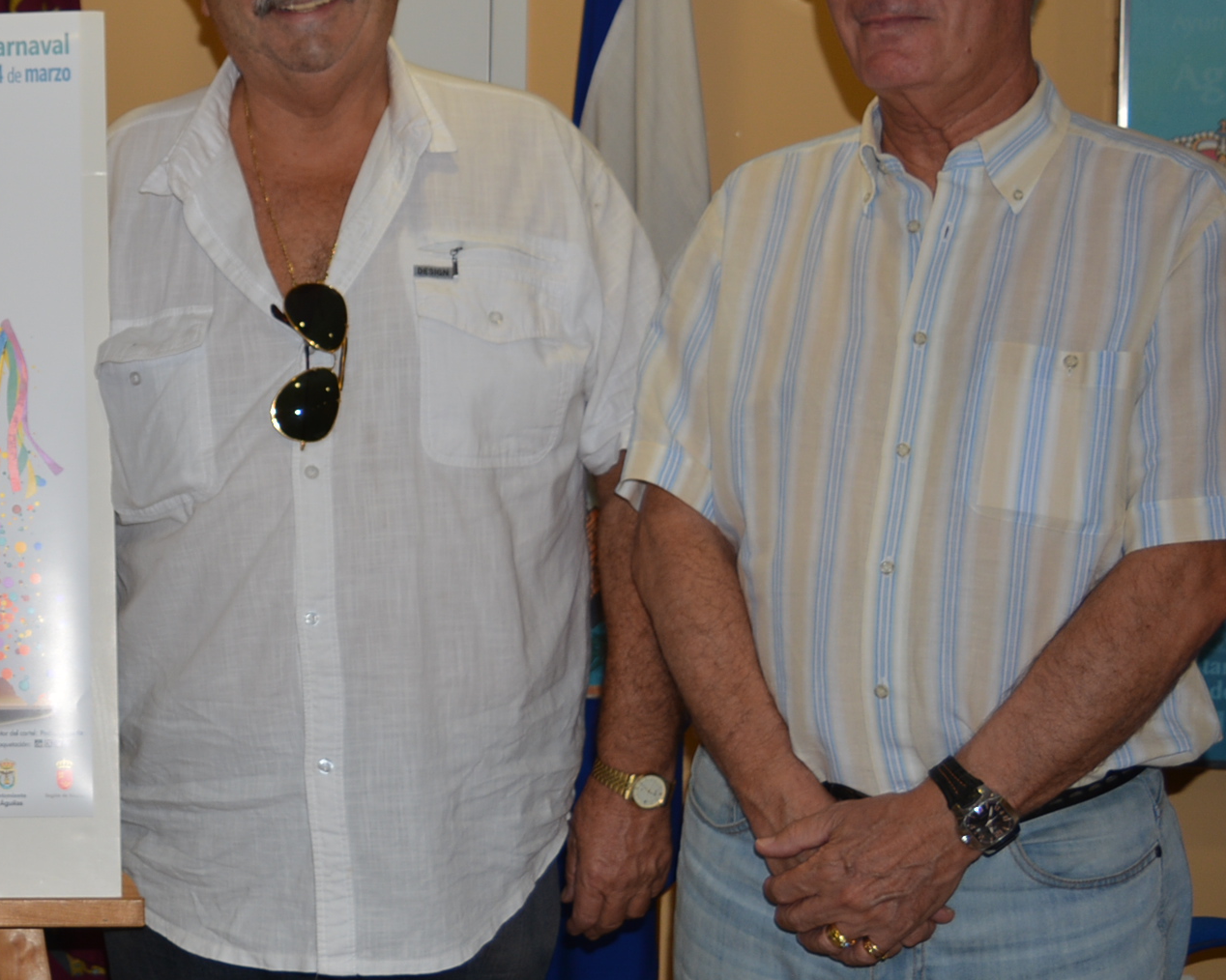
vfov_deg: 18.5
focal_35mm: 83
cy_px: 401
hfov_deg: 21.5
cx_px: -206
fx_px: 3015
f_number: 4
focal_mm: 25
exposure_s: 1/60
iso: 100
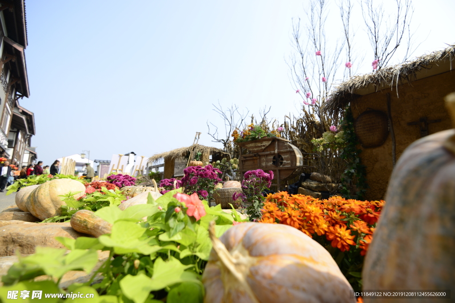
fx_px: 202
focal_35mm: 16
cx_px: 228
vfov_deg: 73.8
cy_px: 152
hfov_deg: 96.7
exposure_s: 1/500
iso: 100
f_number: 4
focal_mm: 16
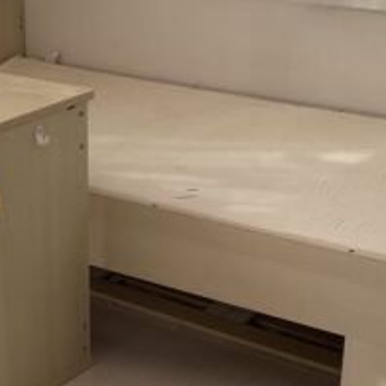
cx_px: 73
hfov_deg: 18.3
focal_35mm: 94
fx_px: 1186
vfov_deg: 18.3
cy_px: 331
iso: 20
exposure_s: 1/161
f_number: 1.8
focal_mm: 3
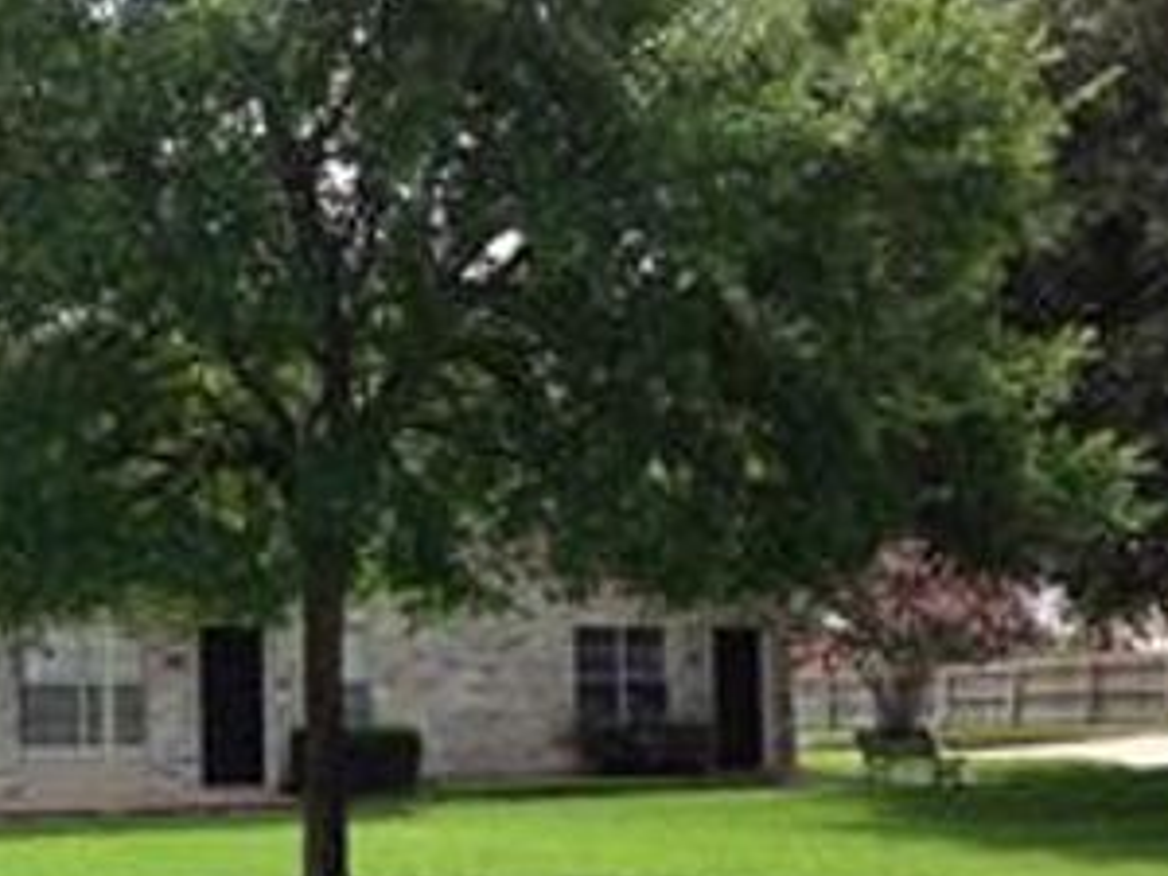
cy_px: 598
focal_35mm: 55
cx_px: 269
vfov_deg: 26.4
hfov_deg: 34.1
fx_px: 1856
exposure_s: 1/797
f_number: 2.4
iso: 50
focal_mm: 4.12
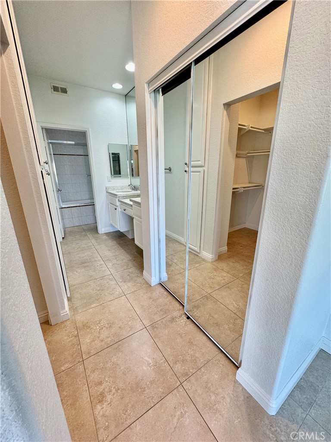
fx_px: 178
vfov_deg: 102.1
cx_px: 166
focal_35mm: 14
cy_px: 221
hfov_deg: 85.7
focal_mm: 2.22
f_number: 2.2
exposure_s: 1/120
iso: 100
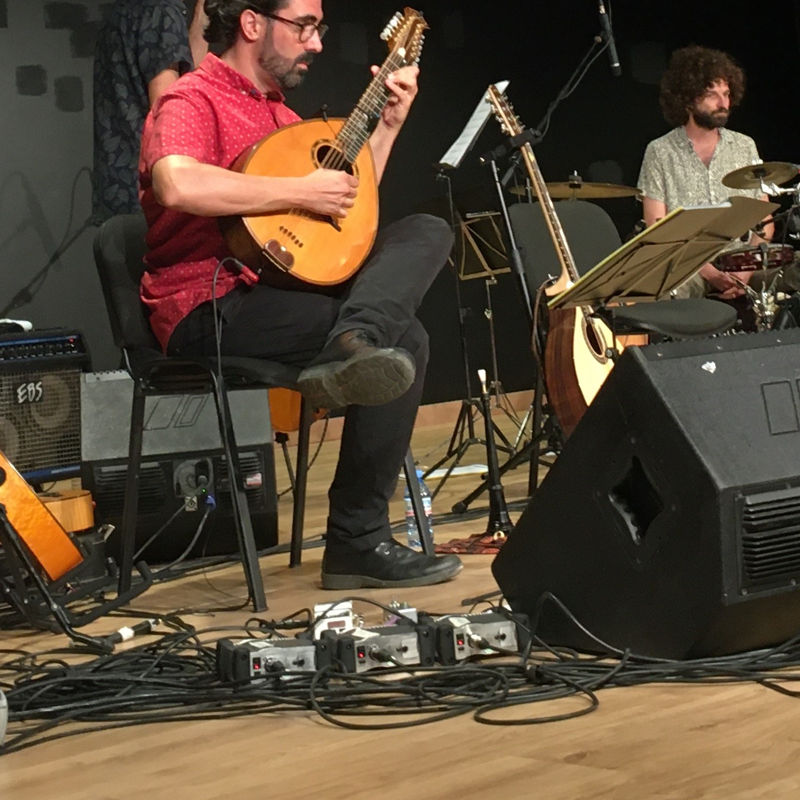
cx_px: 408
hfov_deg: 23.7
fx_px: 1909
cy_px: -18
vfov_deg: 22.7
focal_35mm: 73
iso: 125
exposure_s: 1/33
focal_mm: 4.15
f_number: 2.2
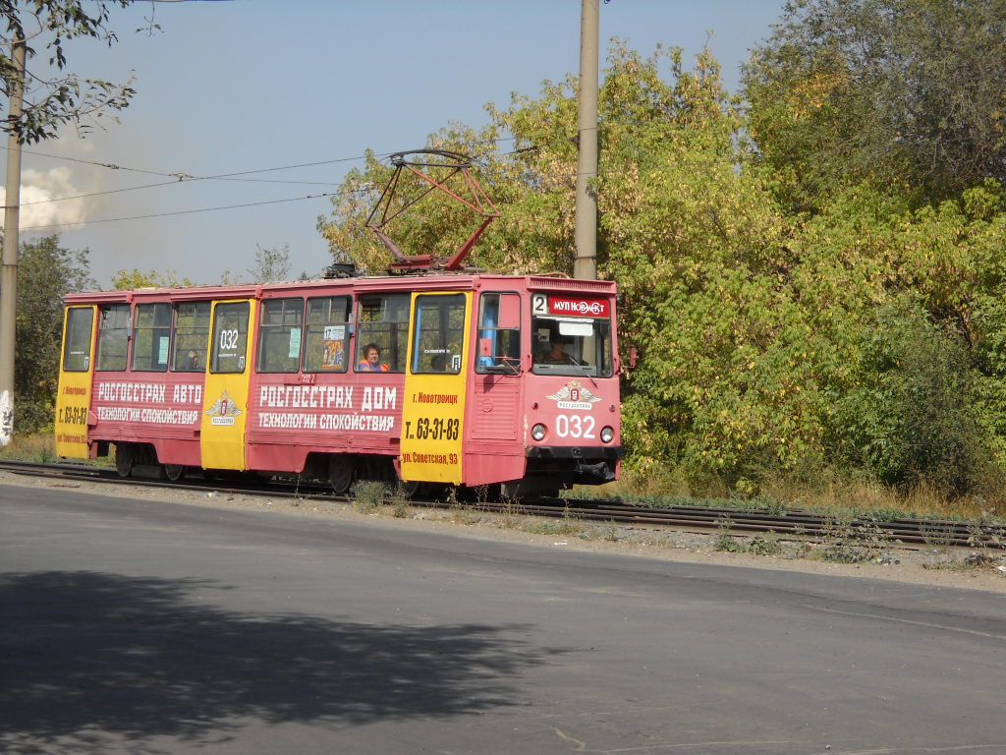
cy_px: 378
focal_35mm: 105
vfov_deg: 14.1
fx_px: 3051
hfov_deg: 18.7
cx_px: 503
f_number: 5.3
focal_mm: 17.48
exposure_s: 1/369
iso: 64
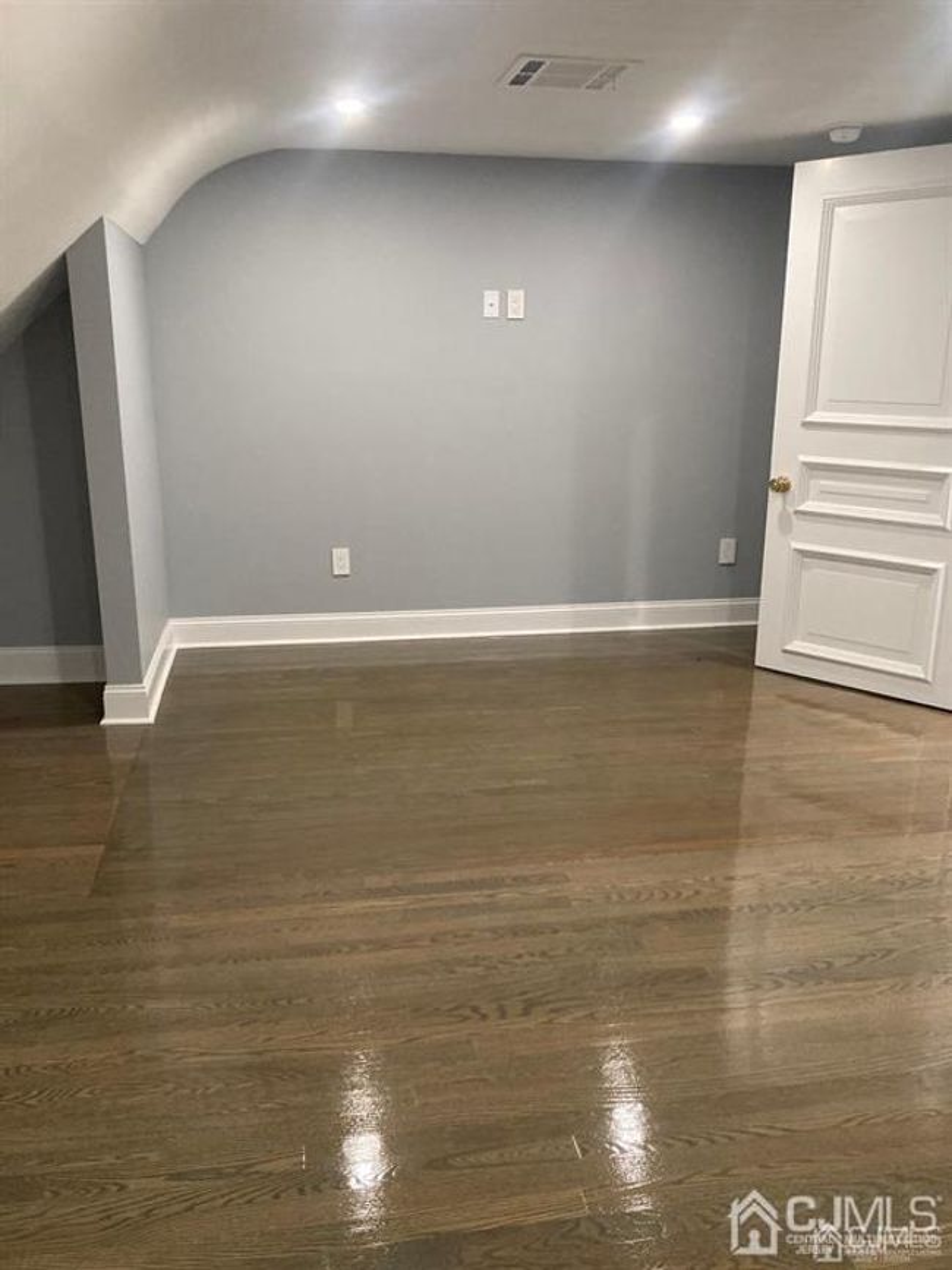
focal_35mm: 28
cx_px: 476
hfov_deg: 49.7
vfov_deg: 63.5
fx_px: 1027
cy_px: 635
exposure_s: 1/60
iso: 200
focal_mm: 3.99
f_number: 1.8
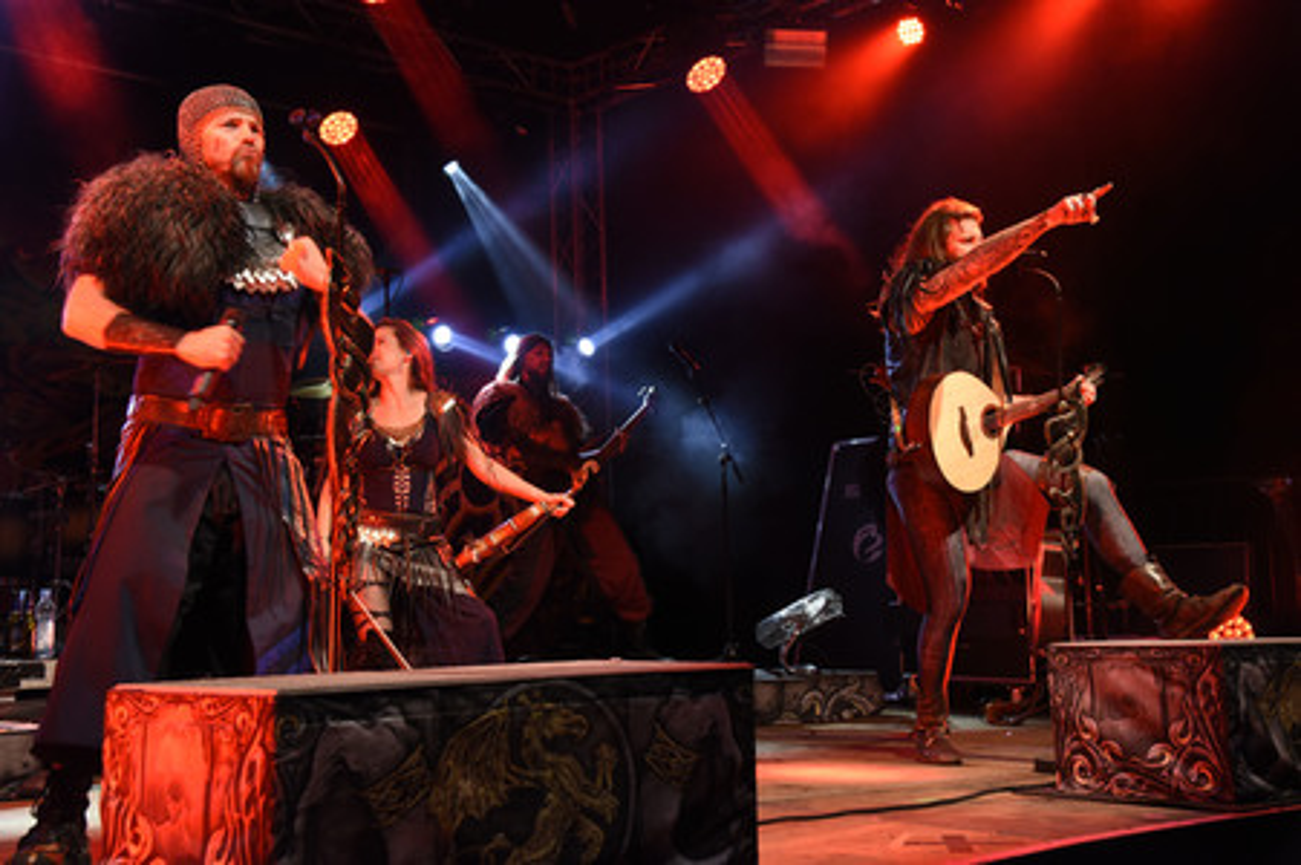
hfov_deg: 44.5
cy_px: 432
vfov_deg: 30.5
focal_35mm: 44
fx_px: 1589
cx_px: 650
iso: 2000
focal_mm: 44
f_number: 5.6
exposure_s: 1/60
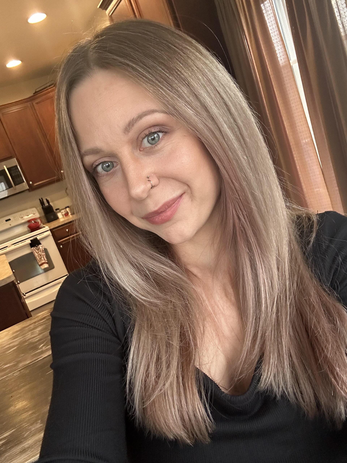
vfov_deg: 60.0
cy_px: 232
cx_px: 174
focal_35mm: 30
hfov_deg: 46.8
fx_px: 401
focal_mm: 2.69
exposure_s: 1/60
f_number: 1.9
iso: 160
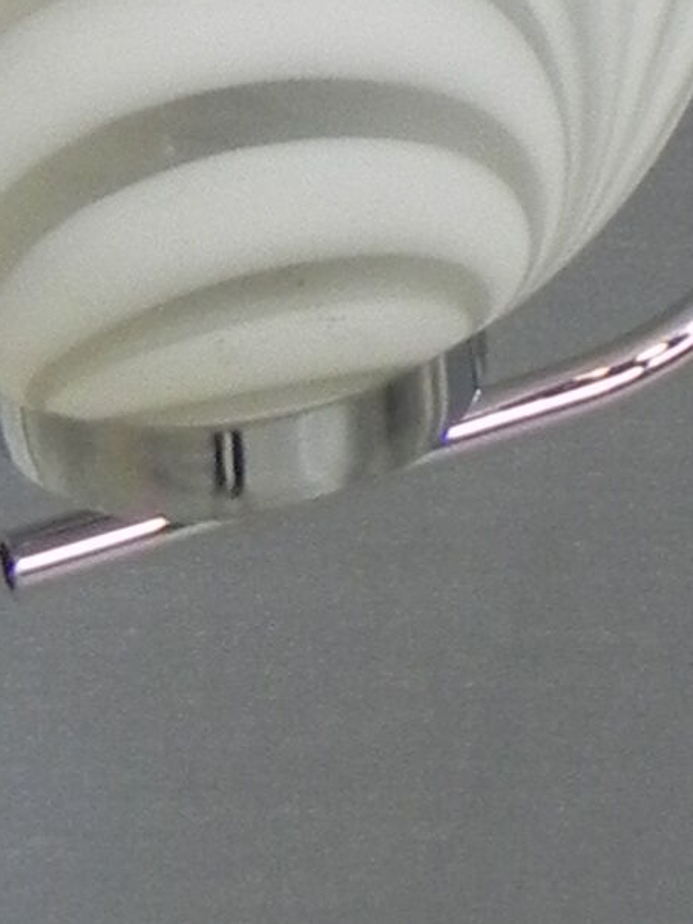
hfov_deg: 6.5
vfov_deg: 8.1
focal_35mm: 224
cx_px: 1196
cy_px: -1313
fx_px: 5981
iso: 239
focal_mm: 6.6
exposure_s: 1/30
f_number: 3.2
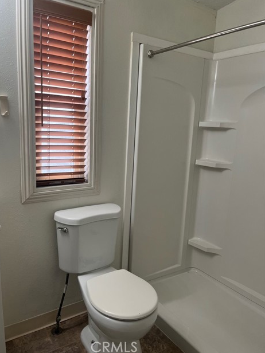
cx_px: 129
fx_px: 276
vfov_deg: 65.3
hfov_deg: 51.3
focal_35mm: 27
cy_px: 172
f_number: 1.6
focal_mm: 5.1
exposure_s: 1/120
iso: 125
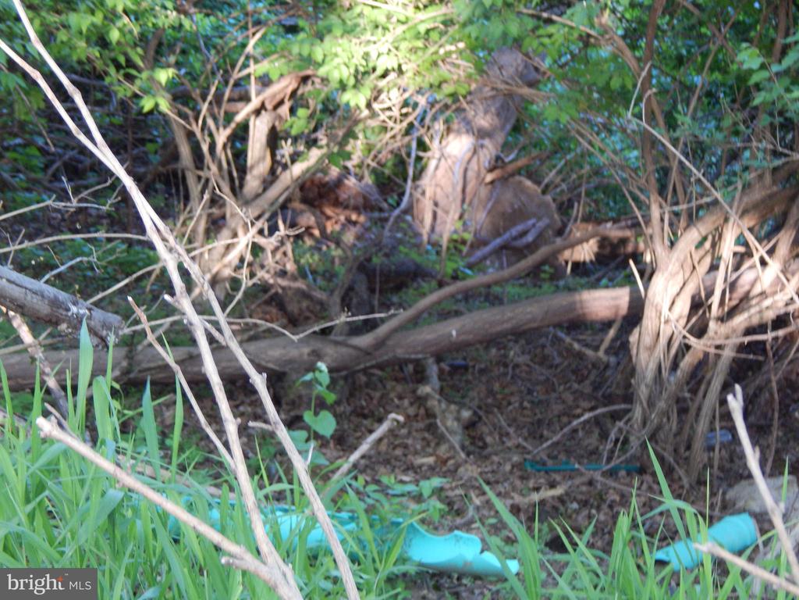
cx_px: 400
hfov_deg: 17.3
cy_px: 300
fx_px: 2631
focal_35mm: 114
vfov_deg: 13.0
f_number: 4.6
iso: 280
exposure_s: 1/30
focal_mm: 20.5
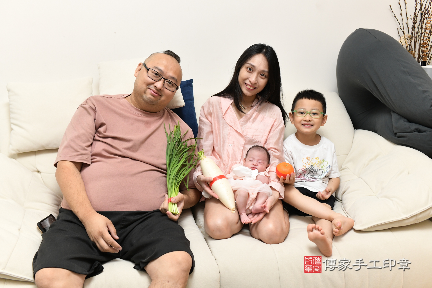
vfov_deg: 37.9
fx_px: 420
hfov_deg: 54.4
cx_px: 216
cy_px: 144
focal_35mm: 35
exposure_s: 1/200
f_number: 4.5
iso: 2000
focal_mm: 35
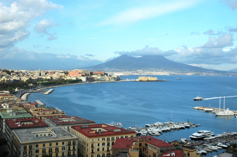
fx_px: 286
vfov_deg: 30.8
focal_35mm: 44
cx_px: 118
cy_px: 78
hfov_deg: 45.0
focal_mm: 29
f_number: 10
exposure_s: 1/200
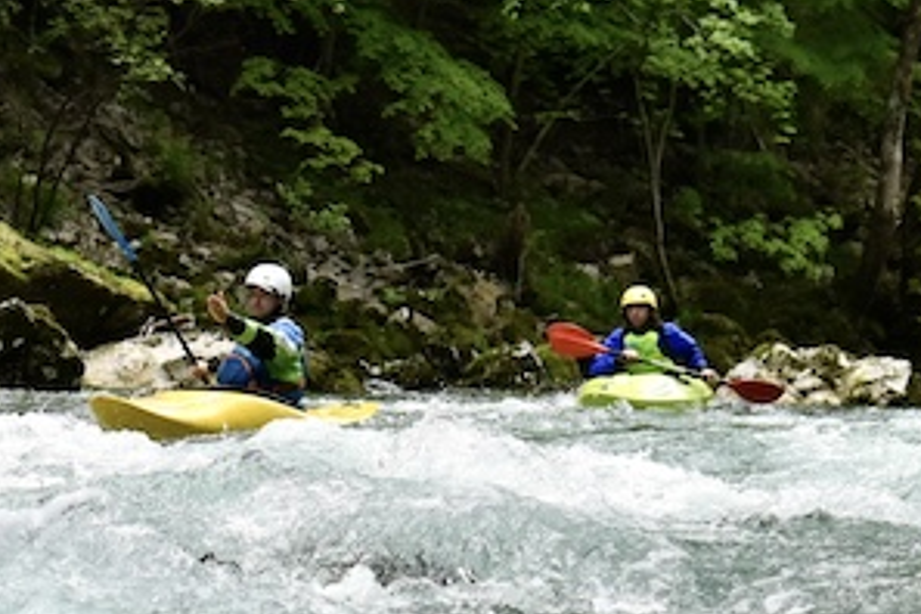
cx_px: 366
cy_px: 212
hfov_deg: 9.3
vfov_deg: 6.2
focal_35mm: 222
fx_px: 5688
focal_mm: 55
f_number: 5.6
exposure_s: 1/320
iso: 320
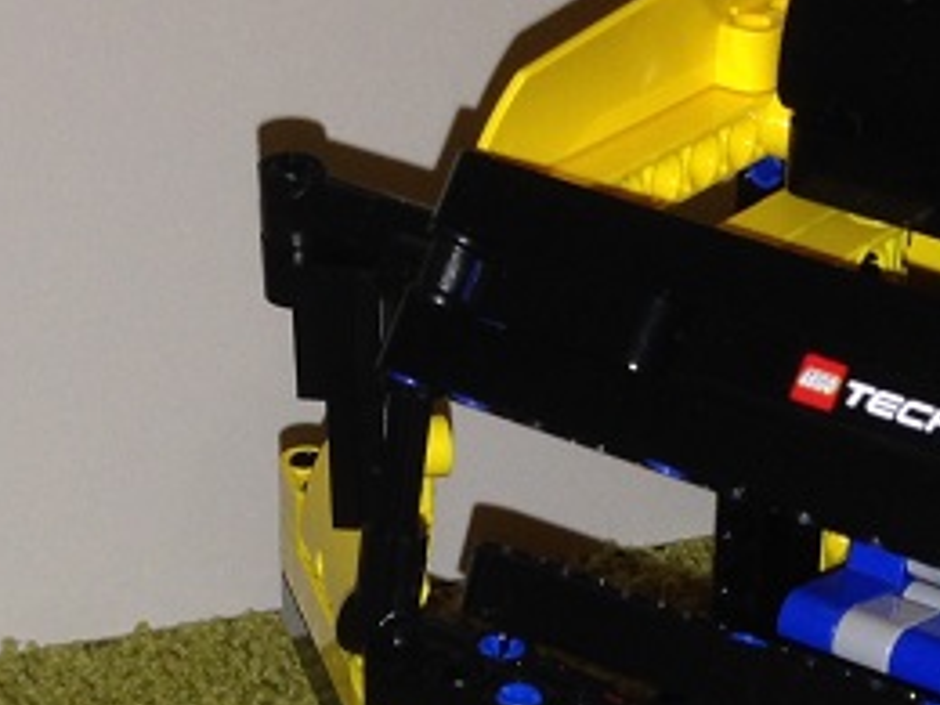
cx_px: 810
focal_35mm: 127
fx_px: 3449
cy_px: 1063
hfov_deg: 15.4
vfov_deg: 11.2
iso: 50
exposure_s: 1/20
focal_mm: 4.12
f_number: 2.4
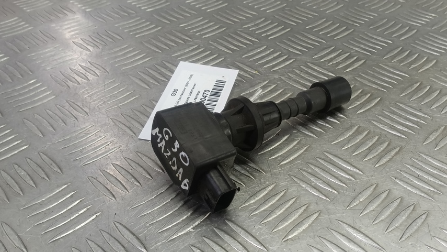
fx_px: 356
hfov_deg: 64.0
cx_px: 258
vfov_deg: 38.9
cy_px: 138
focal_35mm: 30
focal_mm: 4.11
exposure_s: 1/50
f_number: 1.6
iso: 115
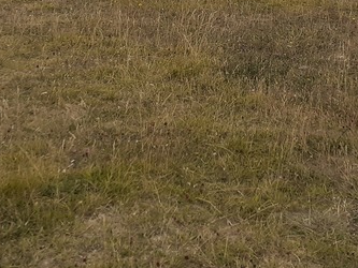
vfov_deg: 16.3
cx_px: 206
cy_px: -125
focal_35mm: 83
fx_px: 859
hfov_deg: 23.5
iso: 40
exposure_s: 1/1754
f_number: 1.9
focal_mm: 3.6
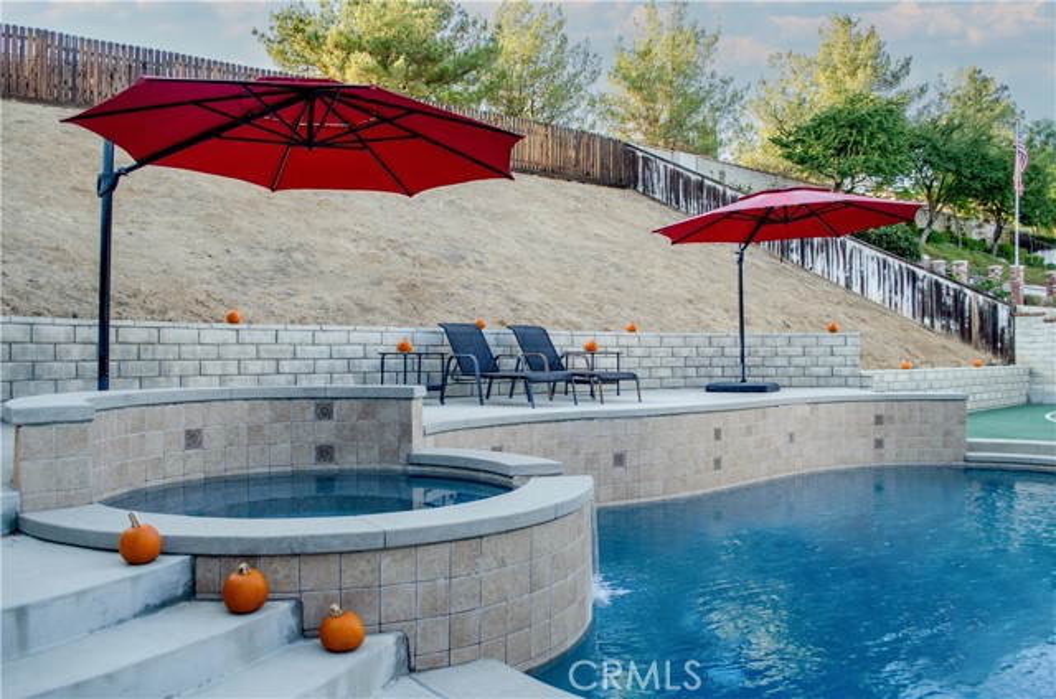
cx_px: 528
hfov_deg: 67.5
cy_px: 350
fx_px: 790
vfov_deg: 47.7
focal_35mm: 27
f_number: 5
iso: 320
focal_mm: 18
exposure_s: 1/200
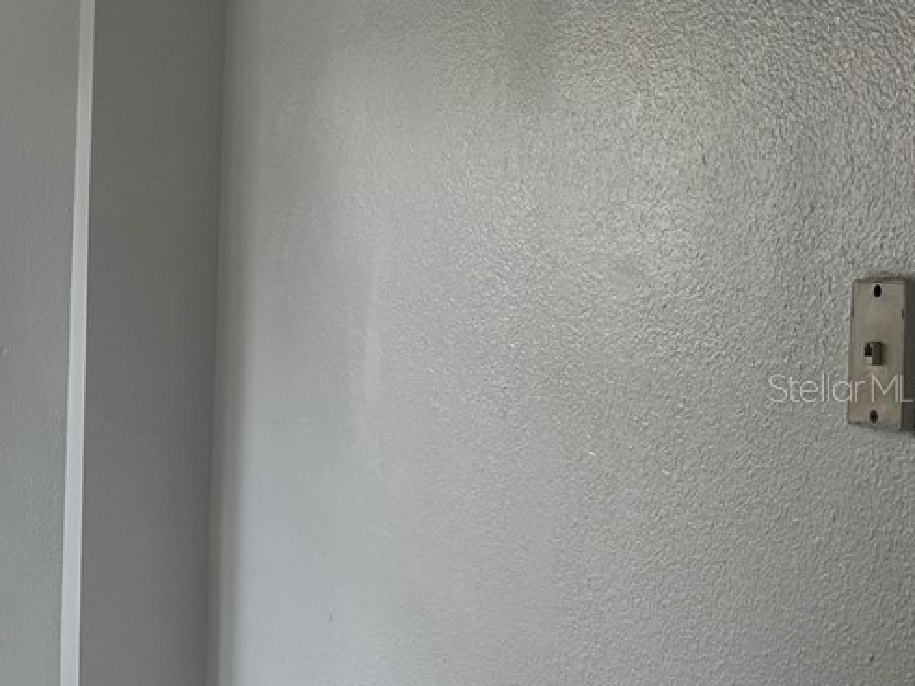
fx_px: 2062
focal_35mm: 78
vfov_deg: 18.9
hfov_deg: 20.5
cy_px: 387
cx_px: -545
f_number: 1.78
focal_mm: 6.86
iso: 64
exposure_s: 1/121
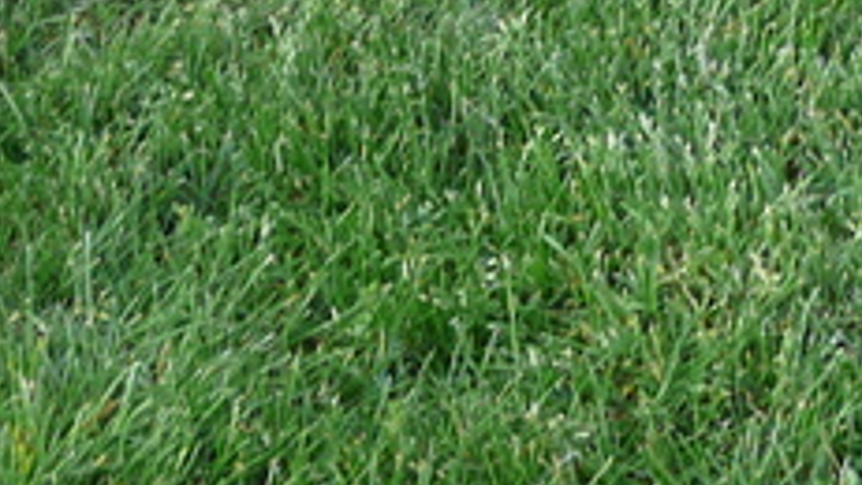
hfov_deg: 13.0
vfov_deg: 7.2
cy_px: -254
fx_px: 3795
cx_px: 530
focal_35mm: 166
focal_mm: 6.5
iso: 200
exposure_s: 1/40
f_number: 3.9
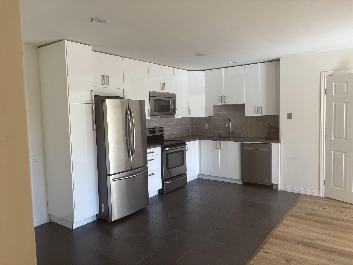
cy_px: 132
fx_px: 265
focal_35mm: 26
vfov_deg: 53.1
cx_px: 176
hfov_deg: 67.3
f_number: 1.6
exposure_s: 1/60
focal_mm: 5.96
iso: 80
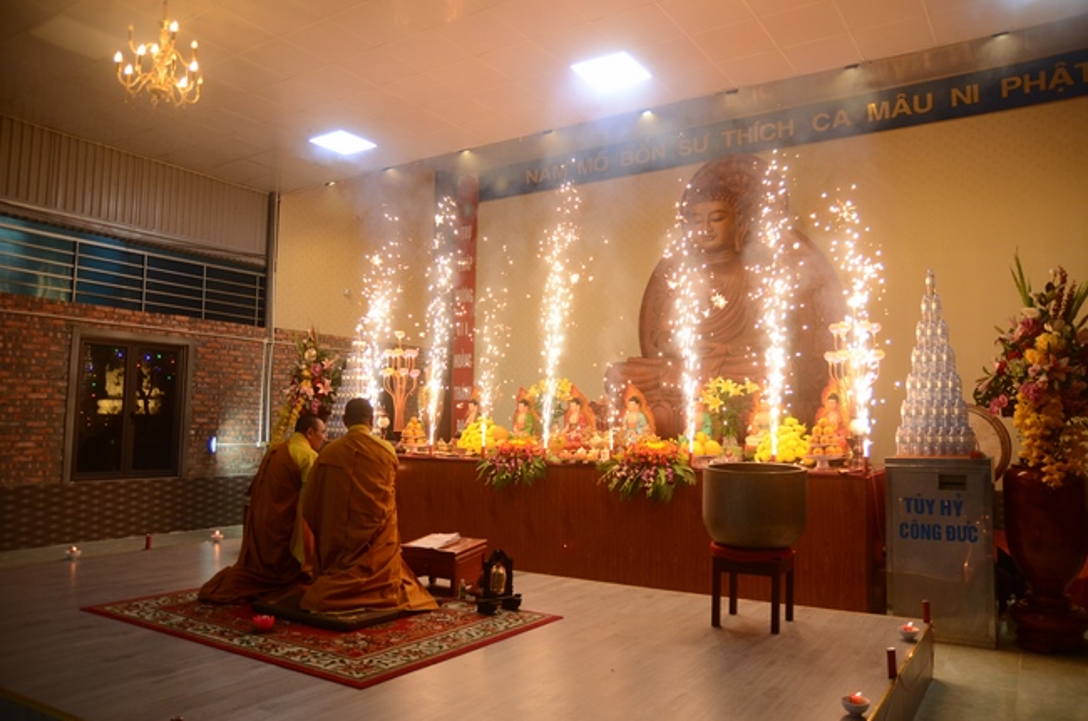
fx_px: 769
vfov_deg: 50.2
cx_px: 544
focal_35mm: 26
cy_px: 360
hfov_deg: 70.5
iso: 800
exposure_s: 1/200
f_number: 2.8
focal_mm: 17
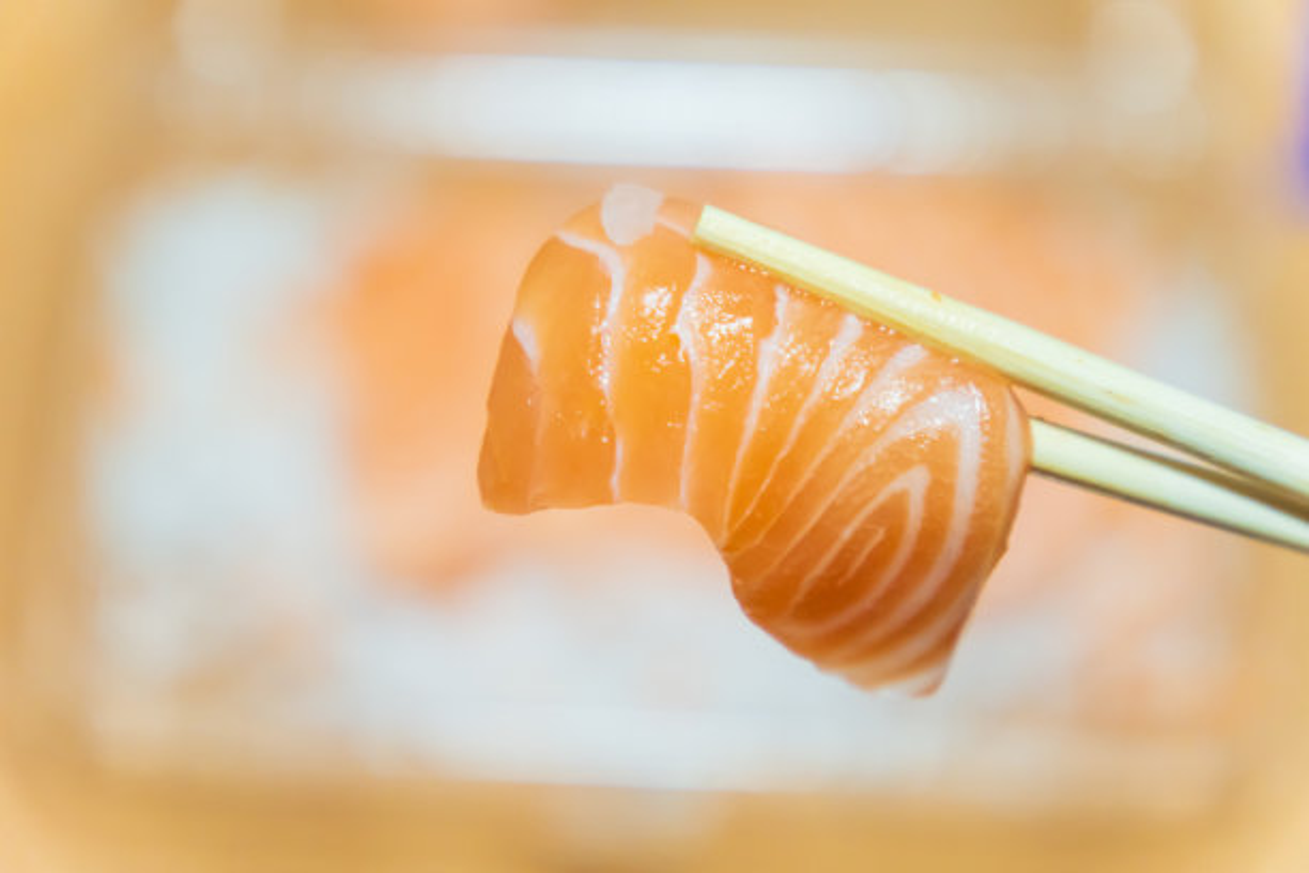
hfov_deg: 19.5
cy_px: 436
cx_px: 654
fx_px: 3818
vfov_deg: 13.0
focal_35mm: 105
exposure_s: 1/100
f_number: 2.8
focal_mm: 70
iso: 1250
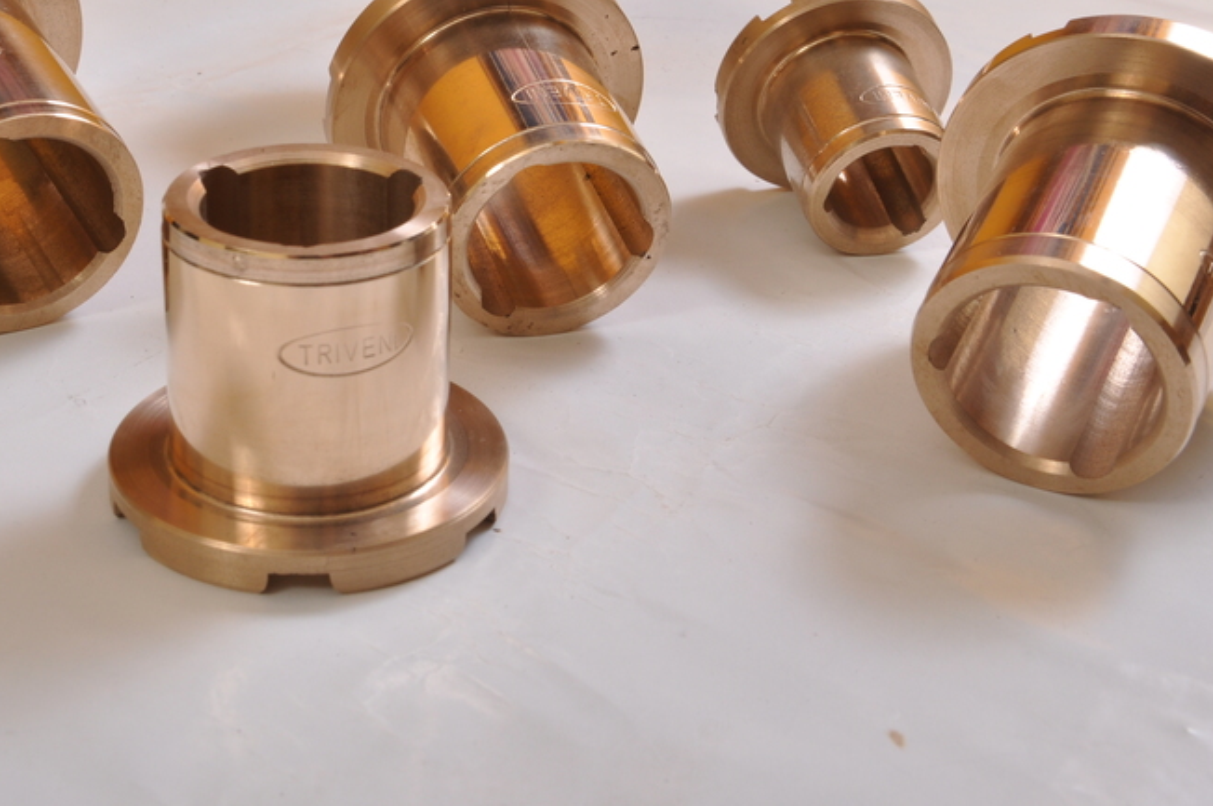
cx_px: 519
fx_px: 2322
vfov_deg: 19.6
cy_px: 210
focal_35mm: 69
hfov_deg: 29.2
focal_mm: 30
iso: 200
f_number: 14
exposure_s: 1/125
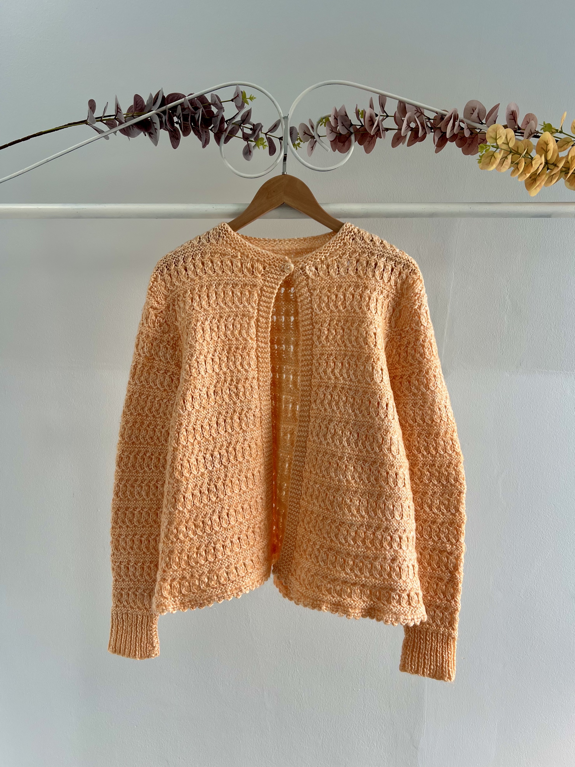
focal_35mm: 26
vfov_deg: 67.3
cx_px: 288
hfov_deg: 53.1
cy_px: 384
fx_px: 576
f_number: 1.5
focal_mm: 5.7
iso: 40
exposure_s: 1/155
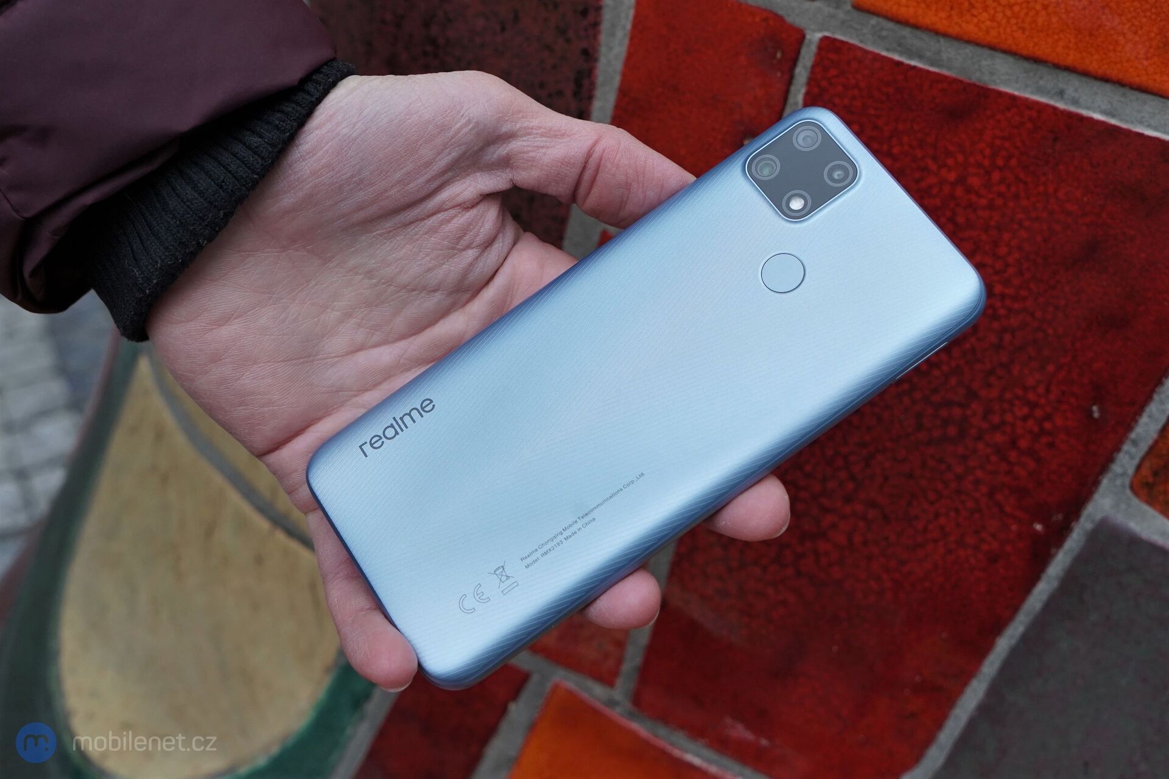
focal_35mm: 41
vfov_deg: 32.6
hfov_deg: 47.4
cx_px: 584
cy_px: 390
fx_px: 1331
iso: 1250
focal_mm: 41
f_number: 6.3
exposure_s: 1/200
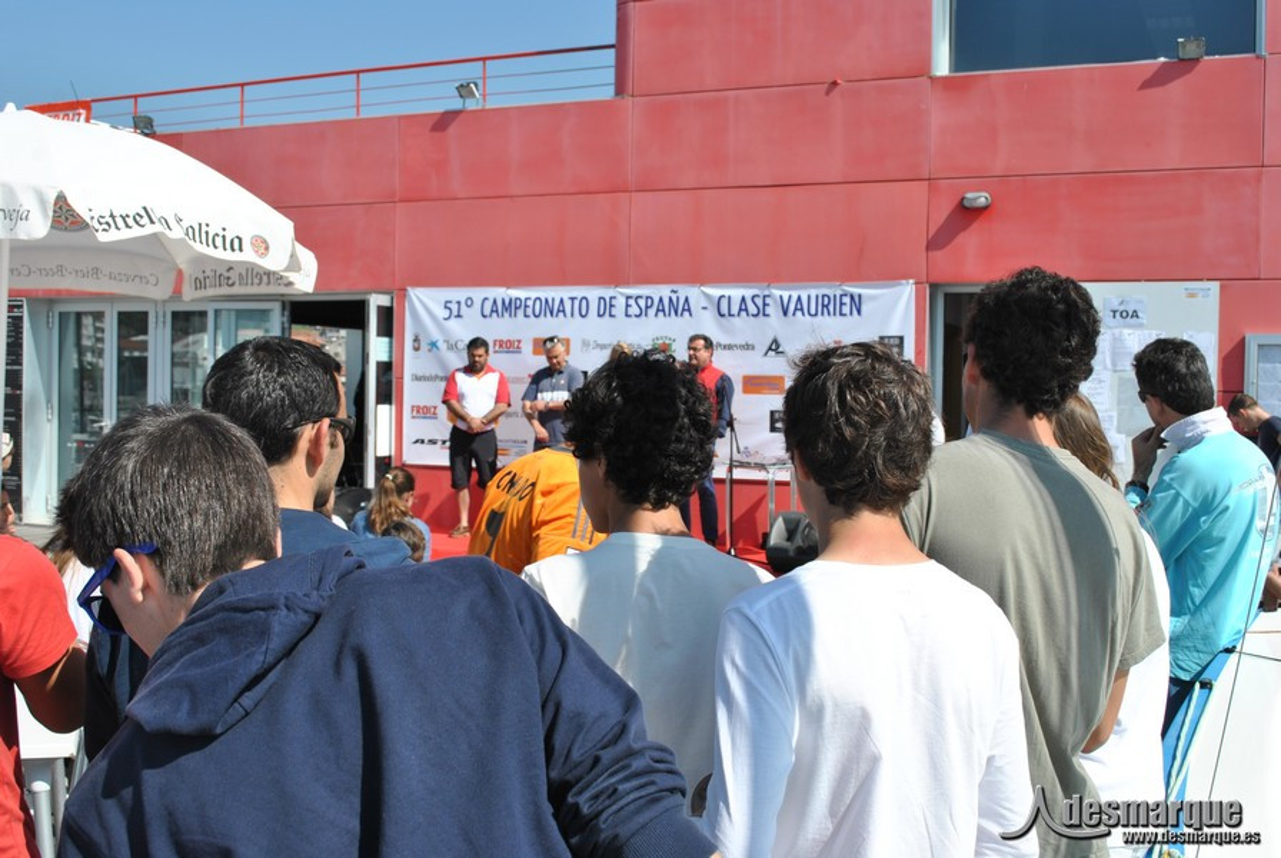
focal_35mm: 39
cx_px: 640
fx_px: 1390
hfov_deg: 49.5
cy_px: 429
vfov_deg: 34.3
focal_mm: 26
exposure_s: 1/250
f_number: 8
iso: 100
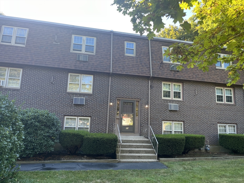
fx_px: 183
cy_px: 92
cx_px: 122
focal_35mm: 26
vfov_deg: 53.1
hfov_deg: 67.3
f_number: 1.6
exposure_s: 1/143
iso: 40
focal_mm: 5.1
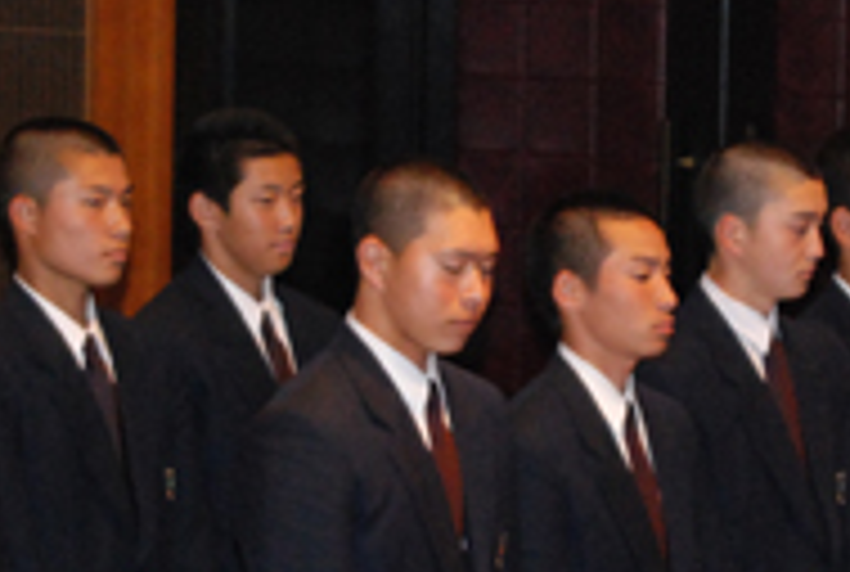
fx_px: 6191
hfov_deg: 7.8
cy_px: 311
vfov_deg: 5.3
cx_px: 679
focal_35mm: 262
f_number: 4.5
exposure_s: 1/60
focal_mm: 55
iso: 1600
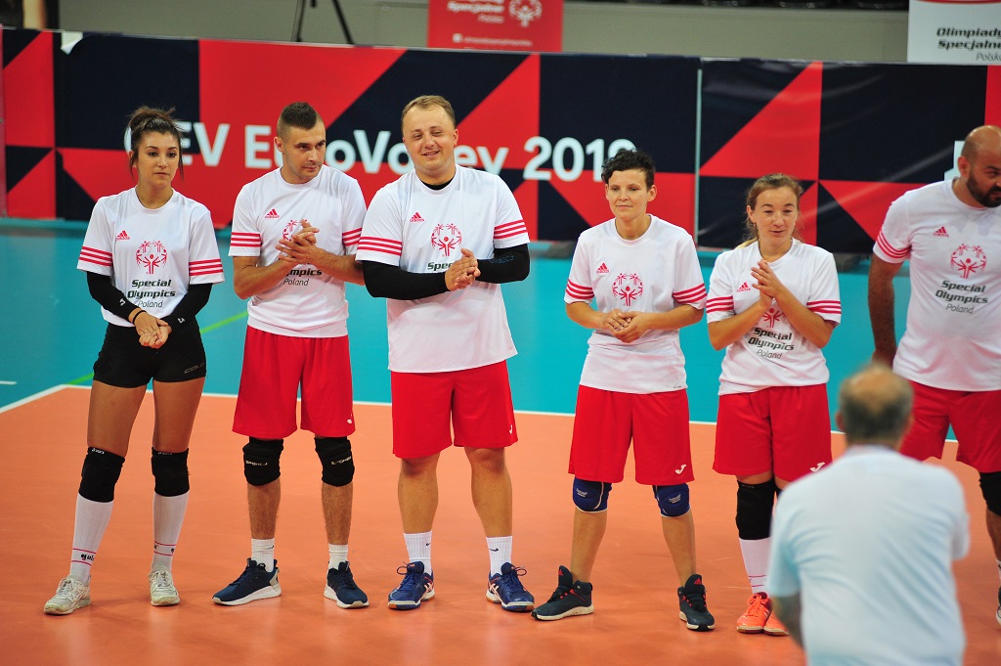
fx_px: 5557
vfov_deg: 6.9
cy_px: 333
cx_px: 500
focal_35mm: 200
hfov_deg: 10.3
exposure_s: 1/640
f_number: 4
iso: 1600
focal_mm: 200
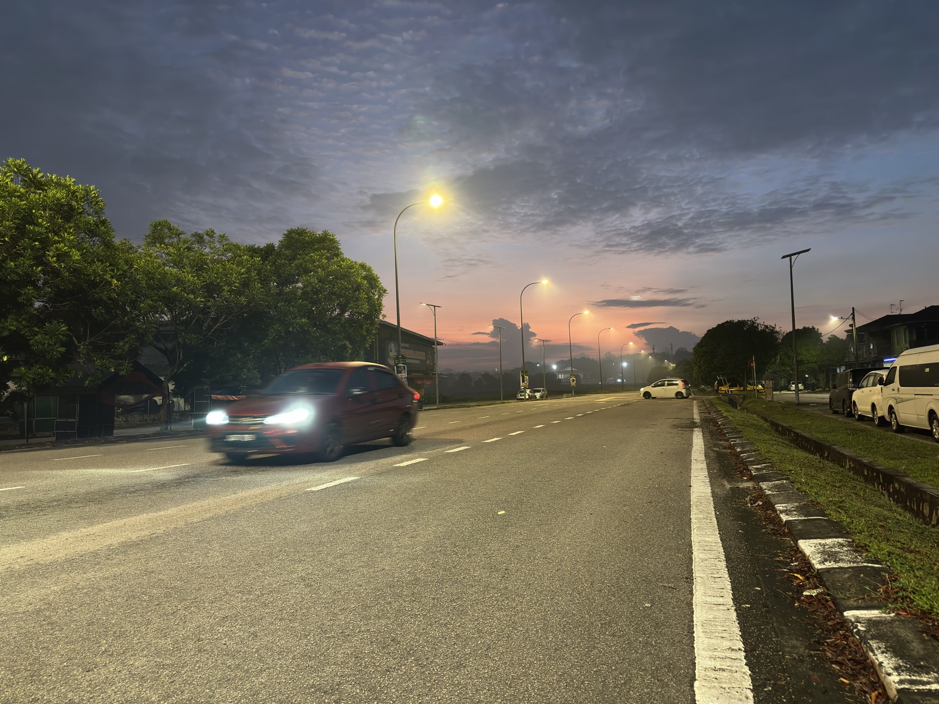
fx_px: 651
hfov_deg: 71.6
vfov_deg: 56.8
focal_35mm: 24
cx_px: 470
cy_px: 352
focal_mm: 6.86
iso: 640
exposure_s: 1/33
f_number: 1.78
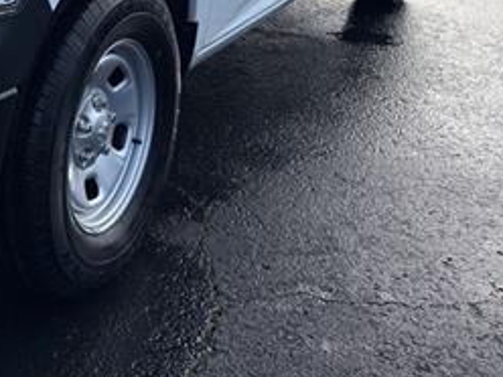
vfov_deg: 21.8
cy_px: -85
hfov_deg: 28.1
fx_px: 901
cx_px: -63
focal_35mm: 62
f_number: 1.78
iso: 80
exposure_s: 1/2703
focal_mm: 6.76
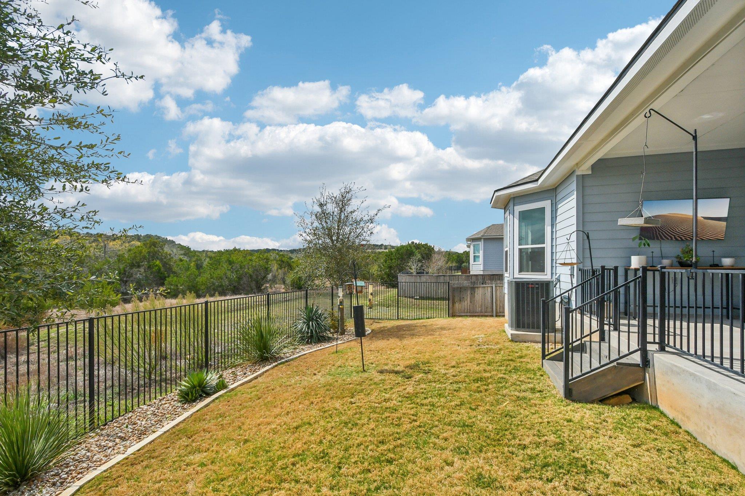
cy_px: 248
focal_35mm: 15
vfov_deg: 77.3
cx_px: 372
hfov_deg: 100.4
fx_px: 310
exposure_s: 1/2500
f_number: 8
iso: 400
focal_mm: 10
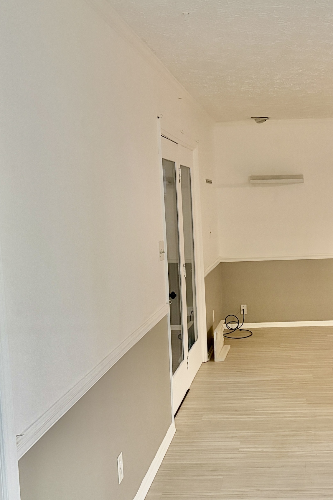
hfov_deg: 26.7
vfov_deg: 40.3
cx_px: 289
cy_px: 271
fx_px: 680
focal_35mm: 49
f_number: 1.6
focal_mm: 5.96
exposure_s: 1/60
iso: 320
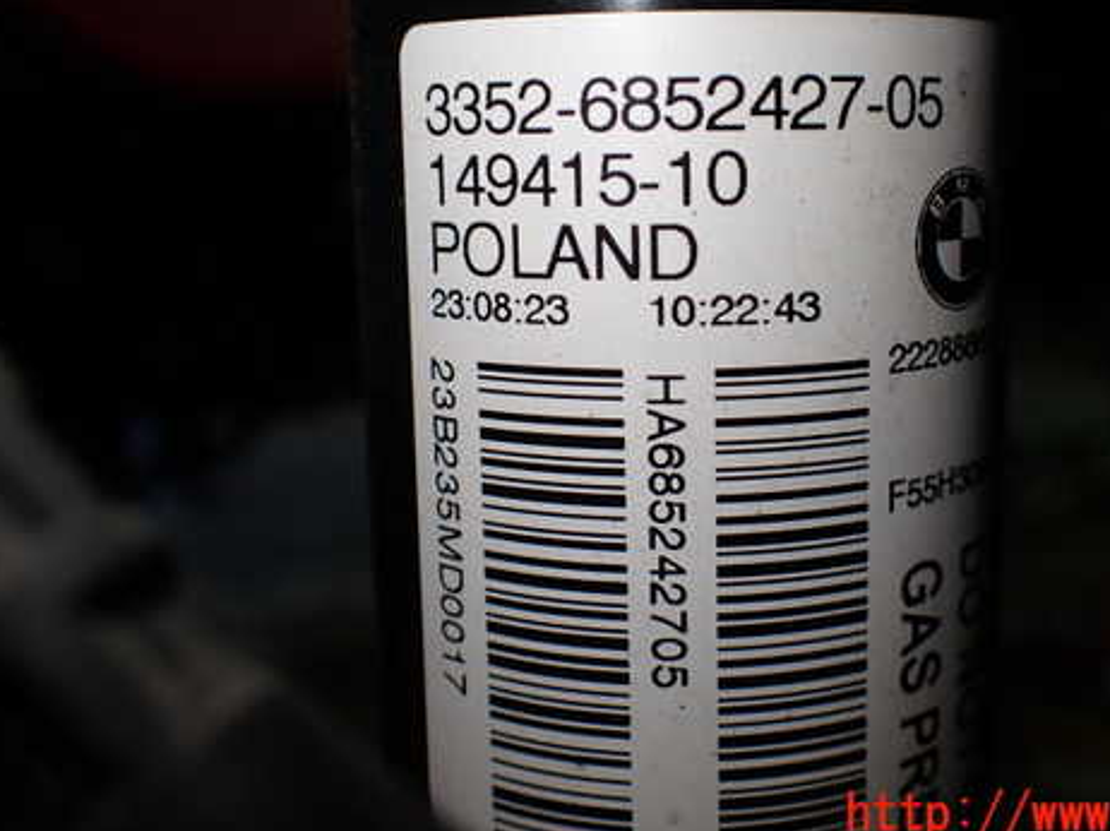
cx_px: 668
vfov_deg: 36.5
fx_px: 1250
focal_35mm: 39
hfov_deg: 47.6
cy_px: 305
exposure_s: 1/125
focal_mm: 5.4
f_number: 2.3
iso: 100
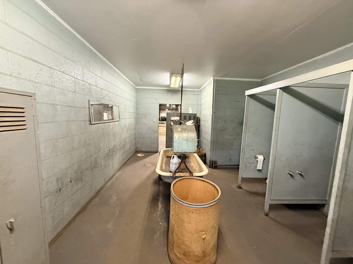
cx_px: 176
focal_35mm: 14
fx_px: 143
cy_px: 132
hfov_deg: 102.1
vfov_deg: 85.7
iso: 500
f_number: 2.2
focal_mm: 2.22
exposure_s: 1/60
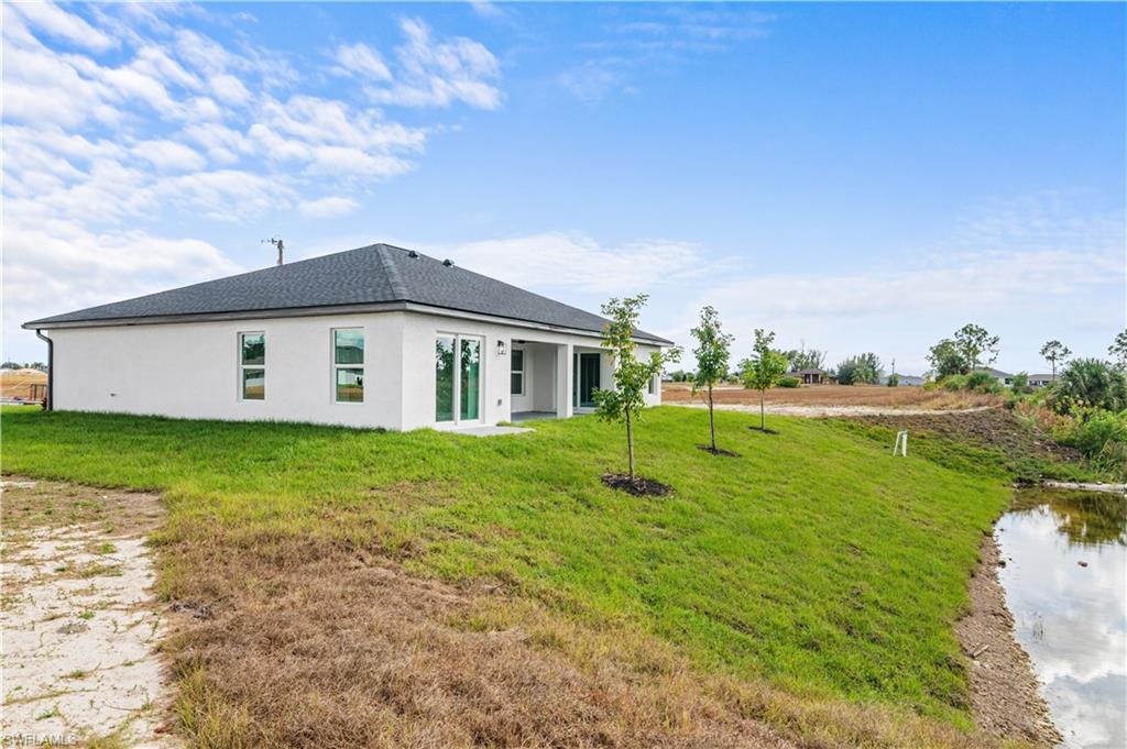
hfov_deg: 78.6
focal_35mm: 22
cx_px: 564
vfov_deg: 57.1
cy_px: 374
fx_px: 688
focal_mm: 22
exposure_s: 1/160
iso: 320
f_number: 10
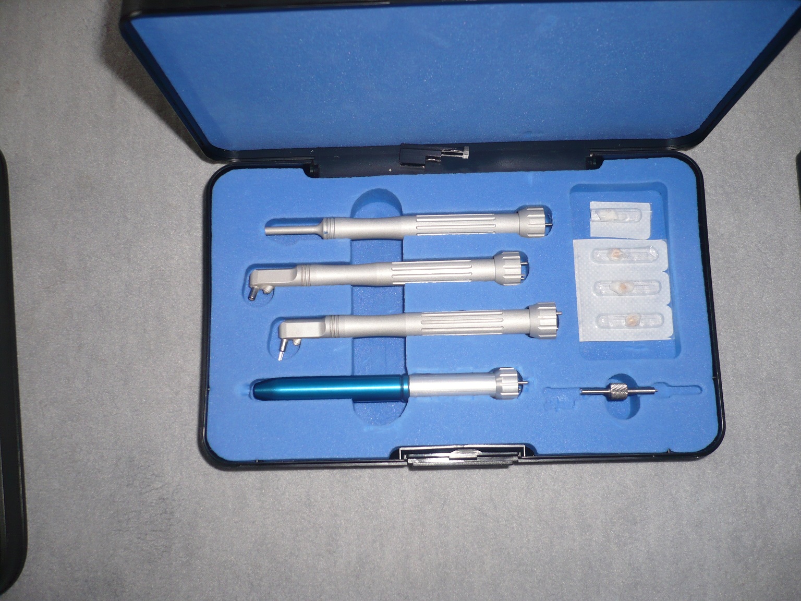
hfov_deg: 52.6
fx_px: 810
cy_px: 300
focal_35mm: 35
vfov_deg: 40.7
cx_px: 400
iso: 100
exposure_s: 1/30
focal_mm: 5.8
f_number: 2.8
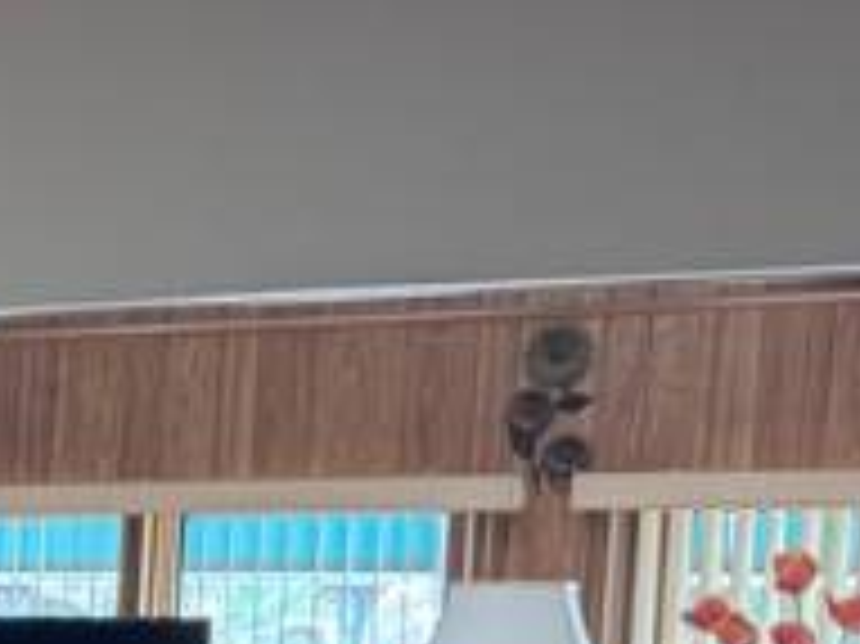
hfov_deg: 15.9
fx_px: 2657
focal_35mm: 107
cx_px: -635
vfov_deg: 13.0
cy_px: 993
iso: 250
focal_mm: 6.76
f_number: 1.78
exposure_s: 1/60
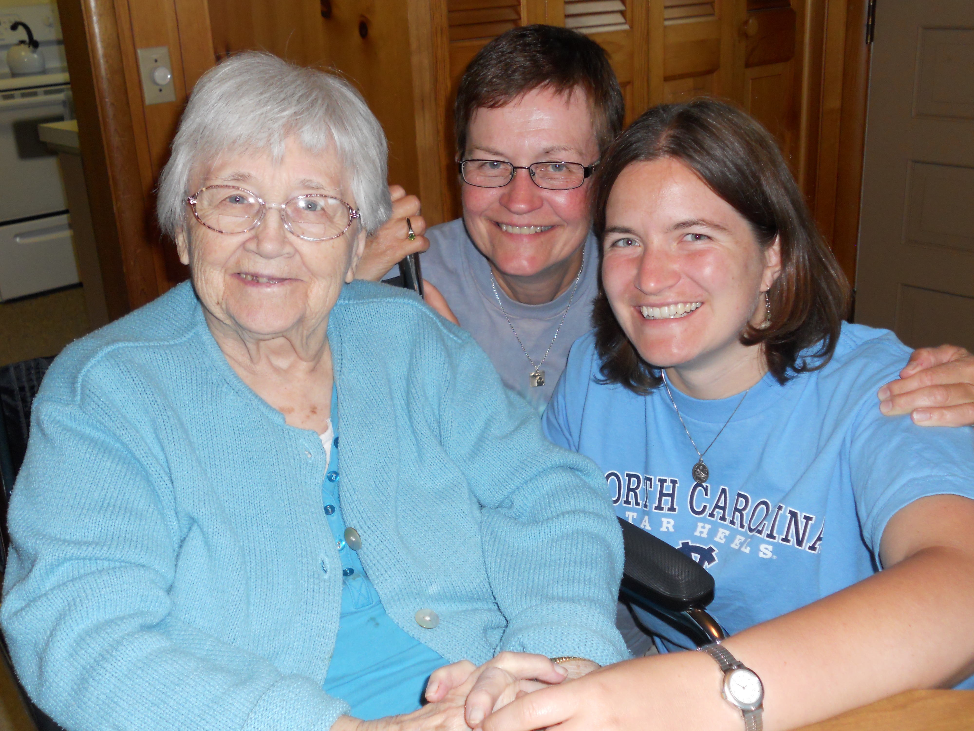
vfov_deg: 37.7
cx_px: 487
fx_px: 1069
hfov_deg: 49.0
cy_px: 366
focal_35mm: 38
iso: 200
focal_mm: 6.9
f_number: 3.9
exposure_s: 1/30
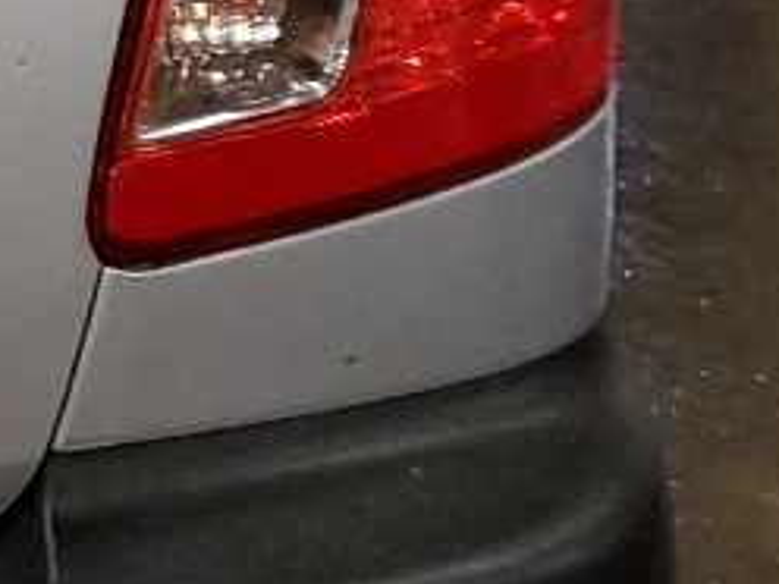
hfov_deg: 9.7
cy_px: -85
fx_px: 3781
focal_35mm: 168
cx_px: -1385
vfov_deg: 8.8
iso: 147
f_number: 1.5
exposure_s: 1/60.2
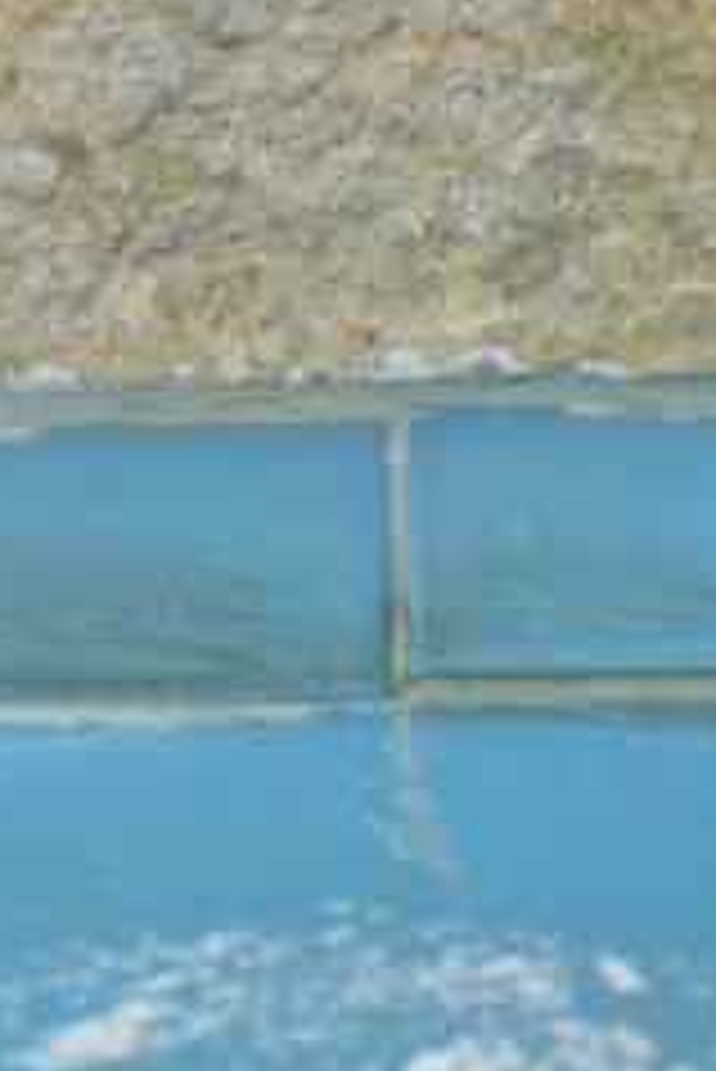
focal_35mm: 579
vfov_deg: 3.5
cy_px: -1796
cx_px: -1482
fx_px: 17247
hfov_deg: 2.4
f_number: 2.2
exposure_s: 1/250
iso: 250
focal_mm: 85
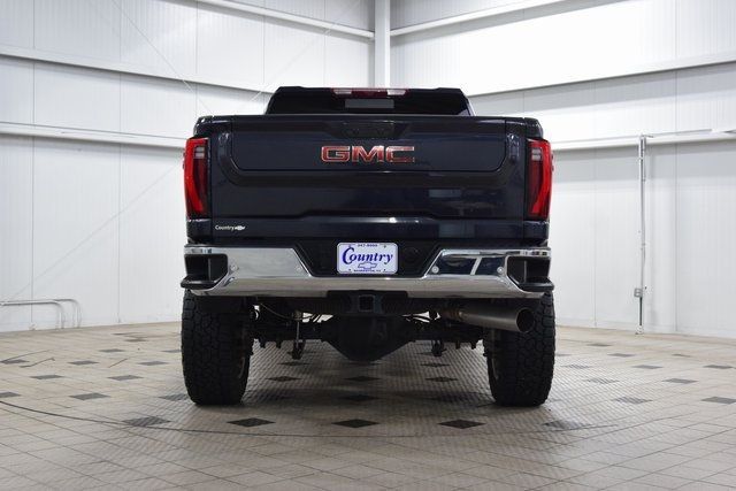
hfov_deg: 41.1
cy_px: 246
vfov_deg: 28.1
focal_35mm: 48
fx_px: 981
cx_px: 368
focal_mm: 32
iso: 1600
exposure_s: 1/60
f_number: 5
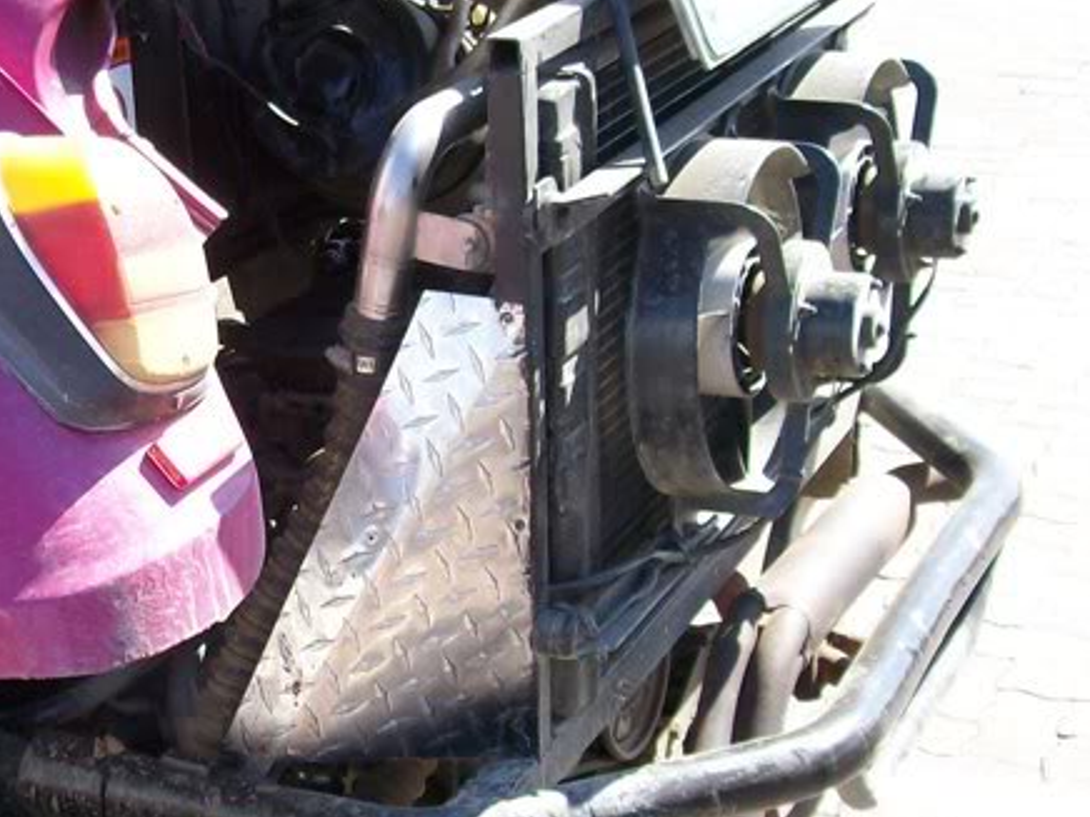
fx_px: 2236
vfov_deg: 20.7
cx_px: 92
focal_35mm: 71
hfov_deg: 26.4
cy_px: 483
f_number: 2.7
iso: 80
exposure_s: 1/355
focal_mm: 6
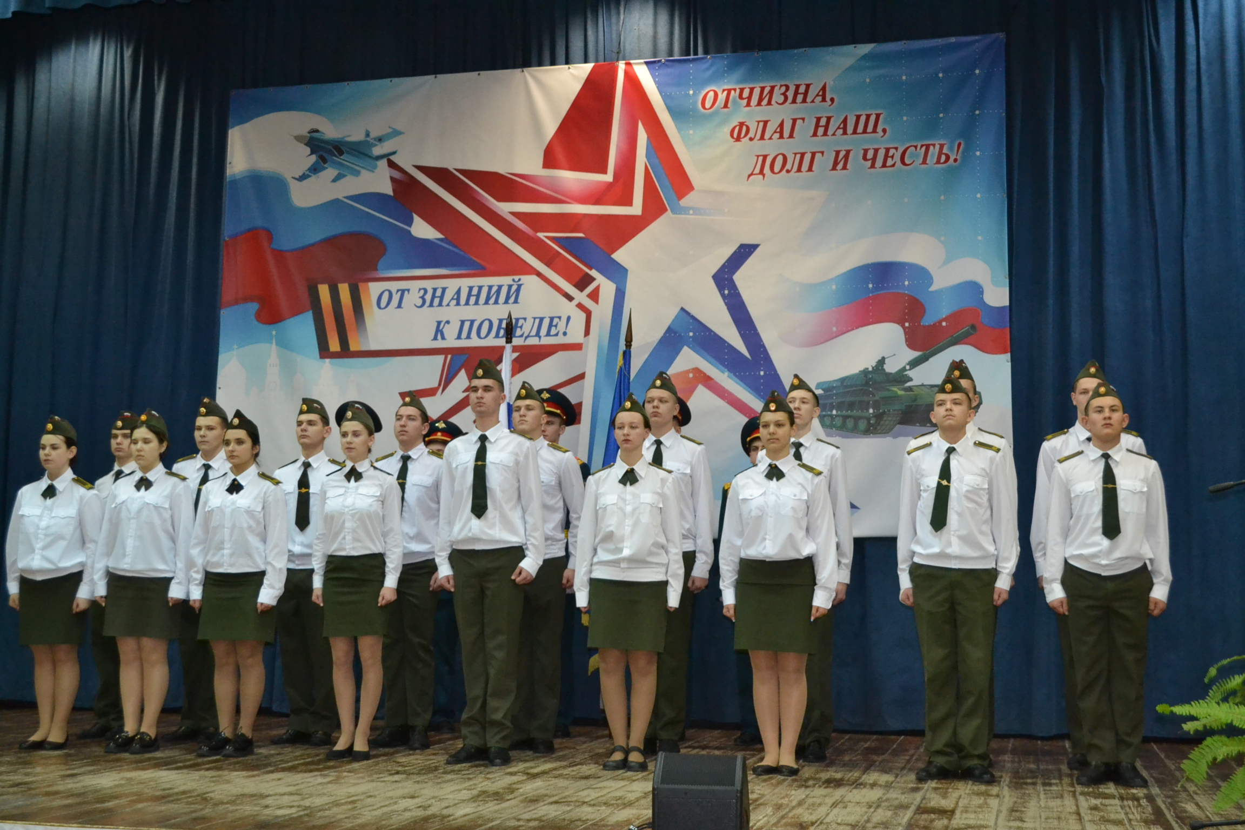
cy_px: 415
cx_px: 622
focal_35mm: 48
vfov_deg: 28.1
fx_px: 1660
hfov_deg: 41.1
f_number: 4.8
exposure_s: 1/60
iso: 2500
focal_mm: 32
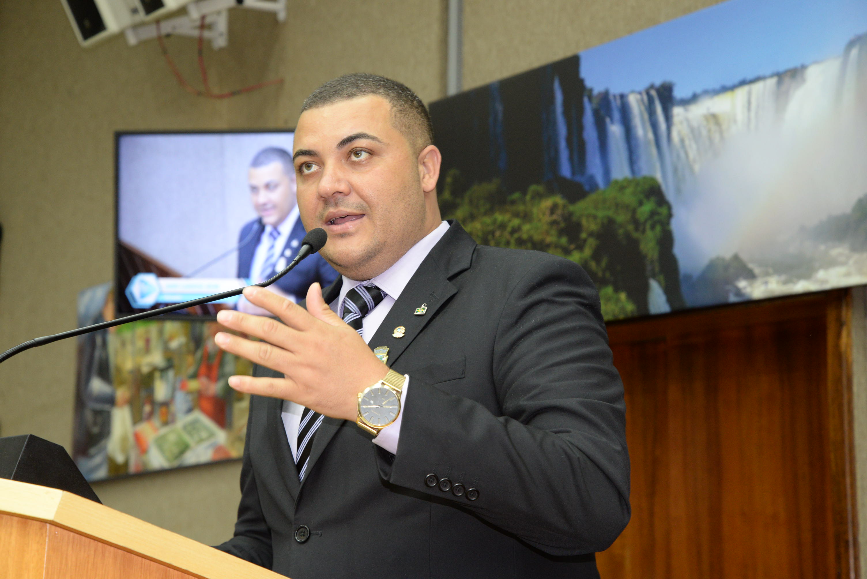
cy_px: 290
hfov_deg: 27.0
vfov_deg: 18.2
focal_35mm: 75
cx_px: 434
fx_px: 1807
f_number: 6.3
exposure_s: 1/80
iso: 2000
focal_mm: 75
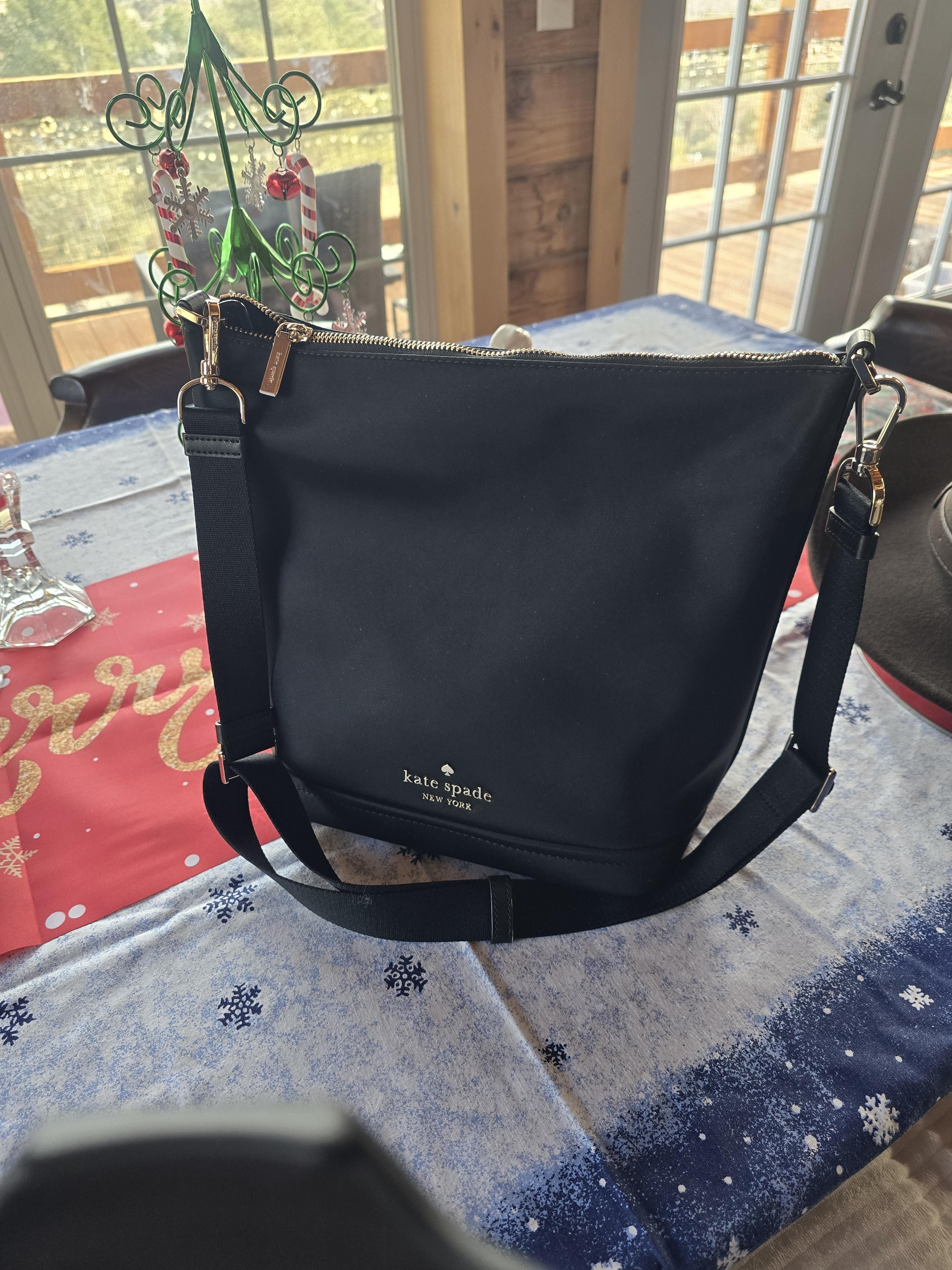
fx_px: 843
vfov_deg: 73.9
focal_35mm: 23
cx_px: 476
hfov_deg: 58.9
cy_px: 635
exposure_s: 1/180
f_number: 1.7
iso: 160
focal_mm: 6.3
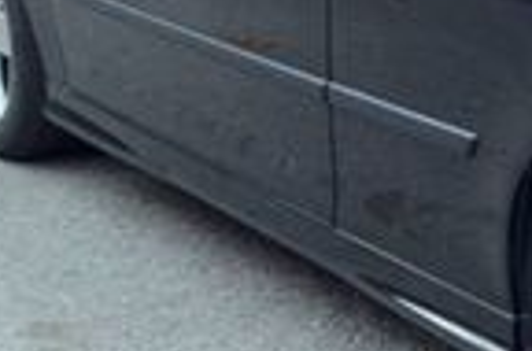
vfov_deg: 9.2
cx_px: 949
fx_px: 2165
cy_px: -22
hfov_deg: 12.8
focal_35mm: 147
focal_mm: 22
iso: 200
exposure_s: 1/160
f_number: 6.3
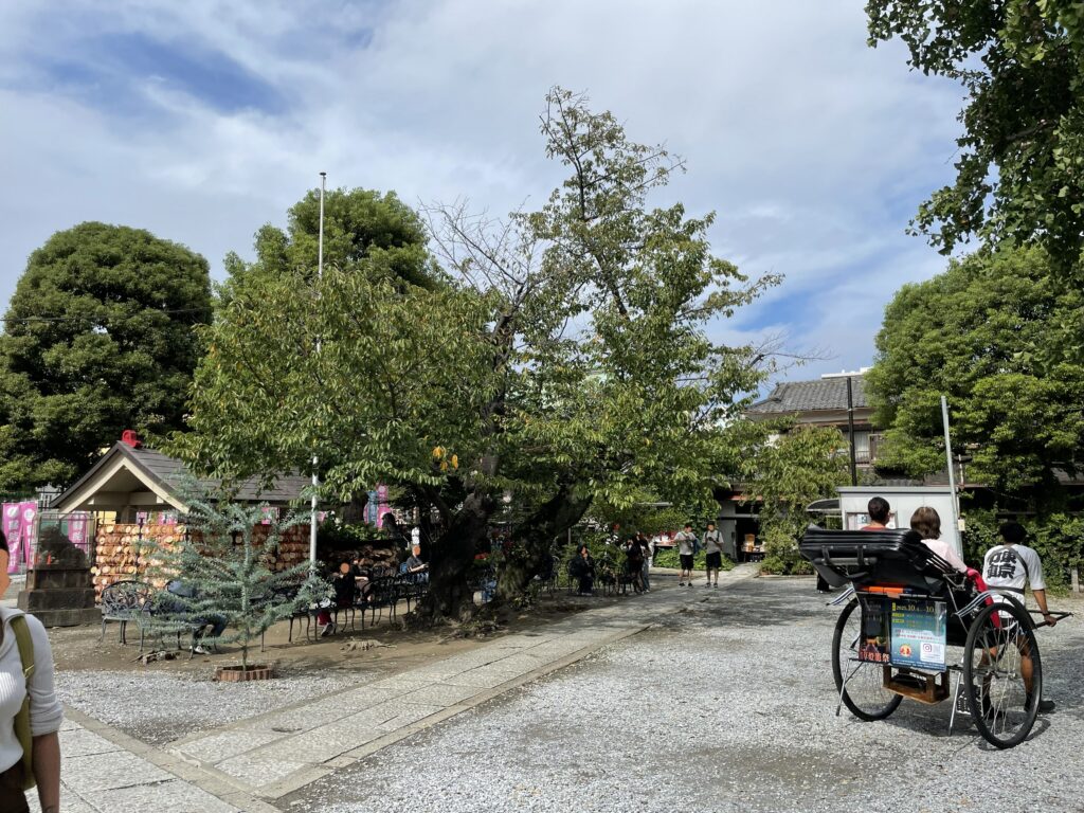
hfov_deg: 67.3
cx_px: 542
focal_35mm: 26
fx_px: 814
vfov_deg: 53.1
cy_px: 406
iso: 32
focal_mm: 4.2
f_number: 1.6
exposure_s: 1/4132
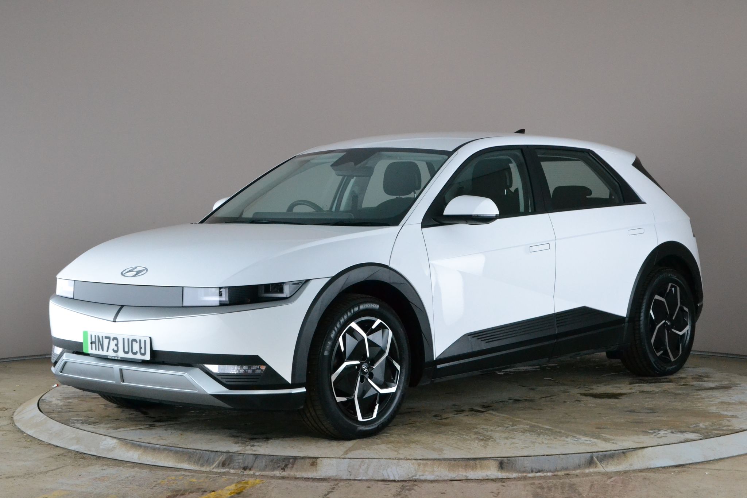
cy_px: 249
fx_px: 1400
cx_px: 374
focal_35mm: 68
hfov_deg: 29.9
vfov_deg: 20.2
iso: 2800
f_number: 11
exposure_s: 1/50
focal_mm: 45
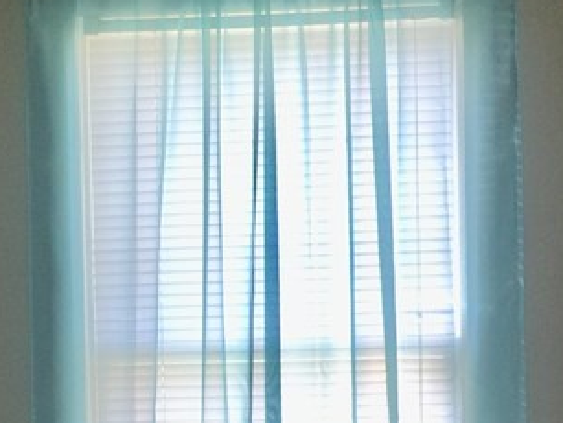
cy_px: 392
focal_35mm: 97
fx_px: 1579
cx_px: 259
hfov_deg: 20.2
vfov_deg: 15.1
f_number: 2.2
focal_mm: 4.15
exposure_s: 1/30
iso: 32
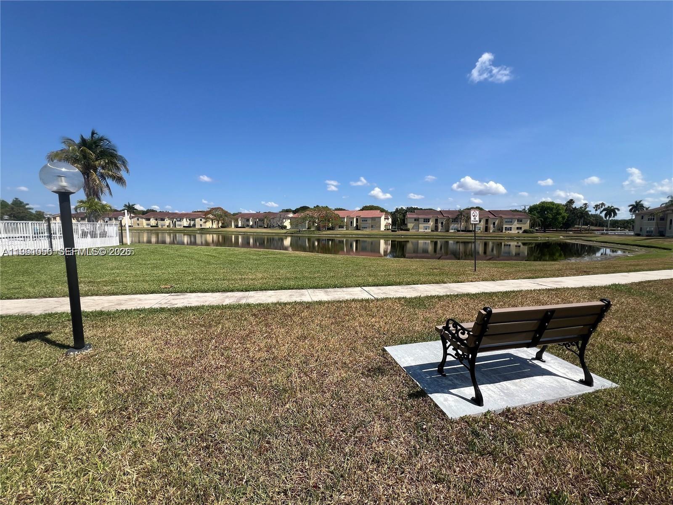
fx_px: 253
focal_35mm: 13
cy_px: 252
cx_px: 336
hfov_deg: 106.2
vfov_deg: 89.9
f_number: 1.8
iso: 32
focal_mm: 1.57
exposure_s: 1/2273
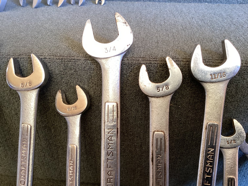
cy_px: 93
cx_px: 124
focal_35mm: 31
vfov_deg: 45.4
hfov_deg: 58.3
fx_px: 222
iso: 200
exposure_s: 1/60
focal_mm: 3.3
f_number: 2.4
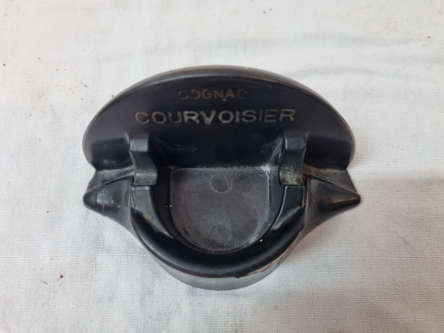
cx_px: 222
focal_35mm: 26
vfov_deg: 53.1
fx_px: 333
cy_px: 166
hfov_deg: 67.3
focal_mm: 5.4
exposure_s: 1/50
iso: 200
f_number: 1.8
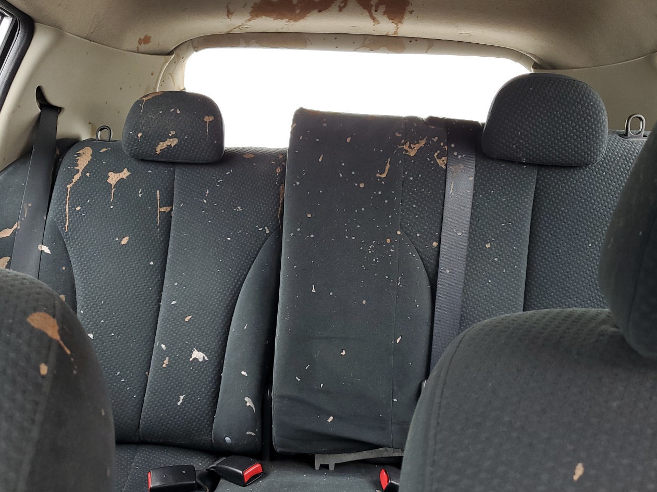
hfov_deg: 55.3
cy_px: 264
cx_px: 344
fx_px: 626
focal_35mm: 33
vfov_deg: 42.9
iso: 69
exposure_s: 1/120
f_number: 1.5
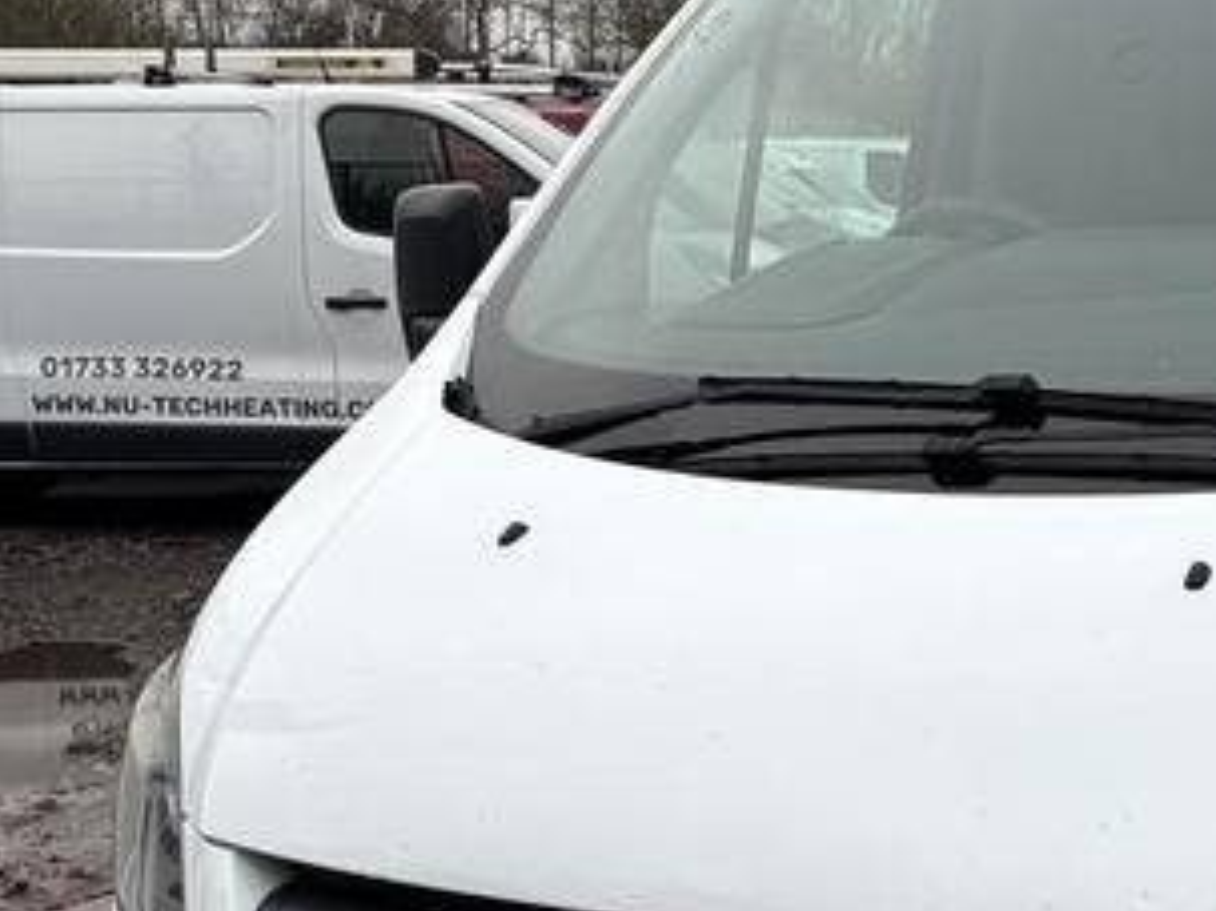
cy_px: 726
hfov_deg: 24.6
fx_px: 2704
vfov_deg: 18.9
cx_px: 1084
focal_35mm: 77
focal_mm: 5.96
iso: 50
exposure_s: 1/694
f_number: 1.6
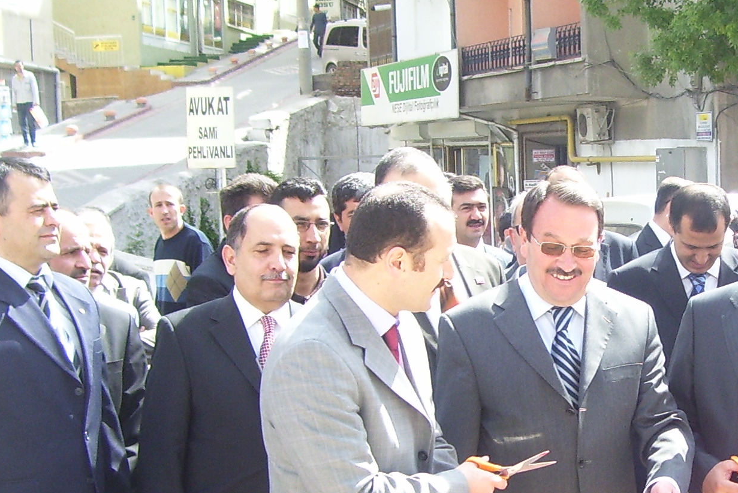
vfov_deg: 18.4
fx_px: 1517
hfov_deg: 26.6
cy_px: 313
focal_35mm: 74
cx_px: 626
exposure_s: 1/250
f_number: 2.7
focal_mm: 5.6
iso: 80
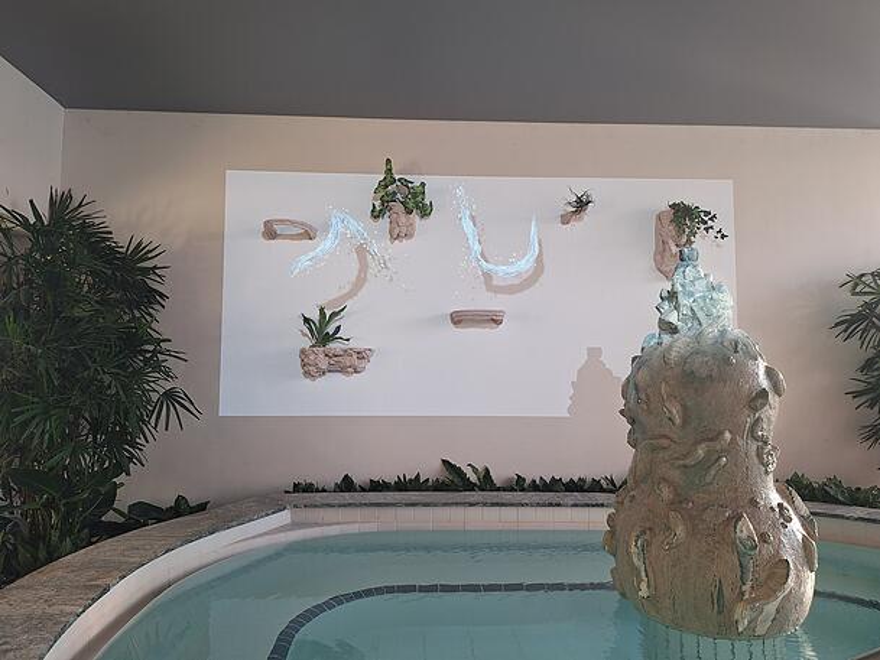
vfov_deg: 58.9
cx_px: 440
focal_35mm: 23
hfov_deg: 73.9
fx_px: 585
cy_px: 330
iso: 80
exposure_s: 1/50
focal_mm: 5.54
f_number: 1.8
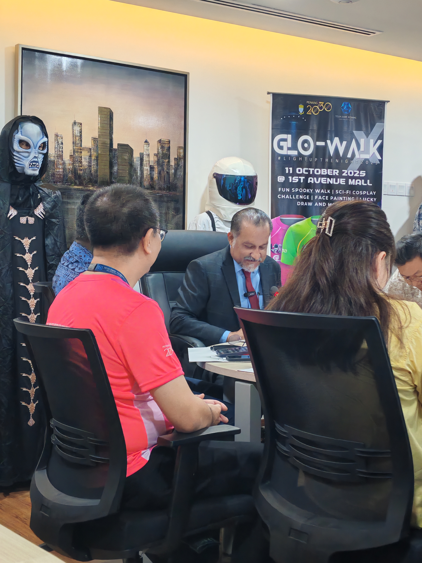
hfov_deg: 27.0
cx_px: 211
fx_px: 878
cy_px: 282
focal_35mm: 54
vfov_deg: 35.5
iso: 400
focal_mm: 5.52
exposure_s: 1/100
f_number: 1.95
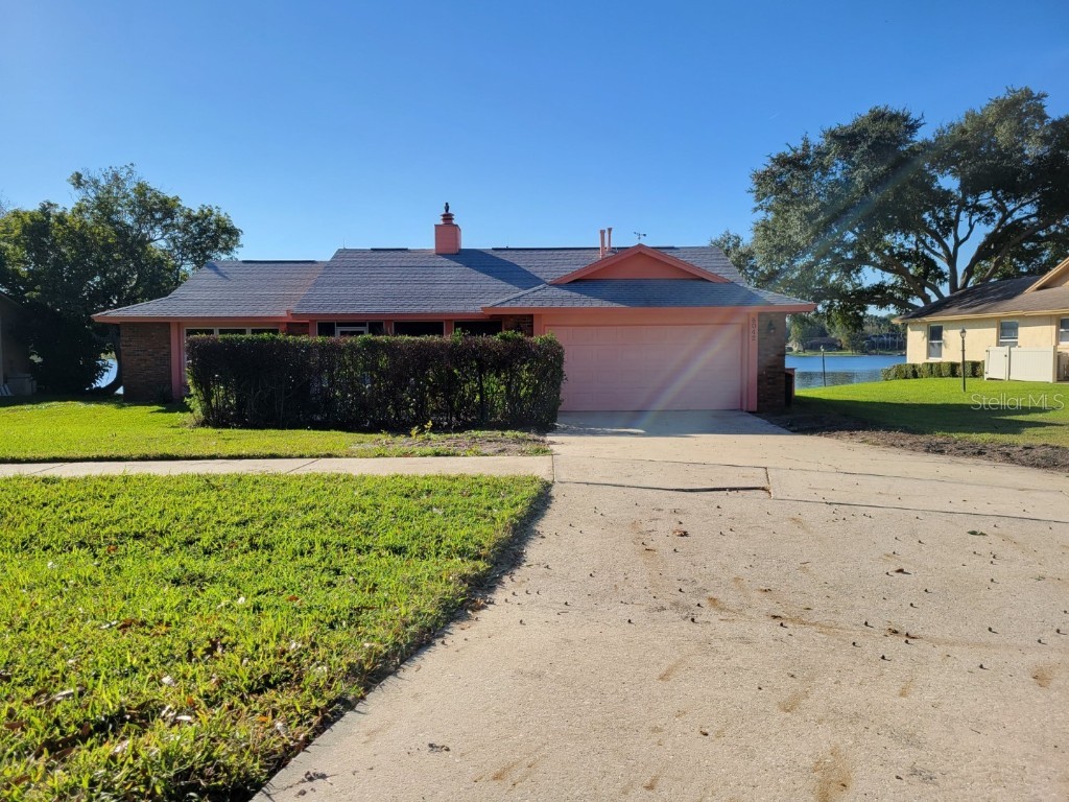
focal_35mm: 26
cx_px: 534
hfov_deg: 67.3
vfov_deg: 53.1
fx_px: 803
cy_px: 401
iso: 40
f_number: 1.8
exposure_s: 1/1824
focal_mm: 5.4
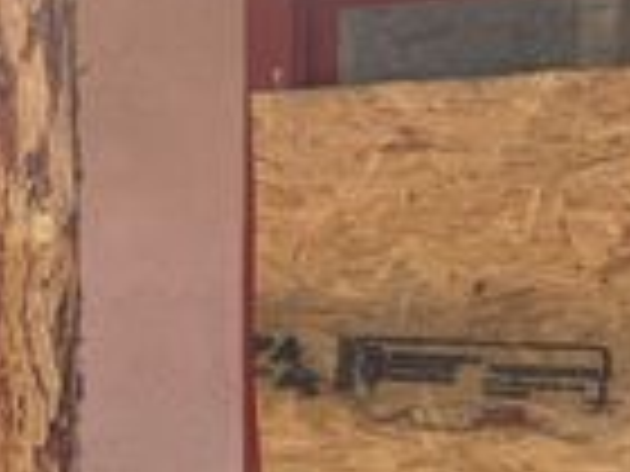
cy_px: 276
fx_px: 1565
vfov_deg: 17.2
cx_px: -212
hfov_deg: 20.6
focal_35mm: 86
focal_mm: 6.76
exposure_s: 1/1637
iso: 80
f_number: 1.78
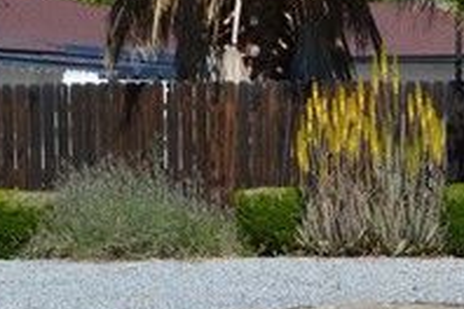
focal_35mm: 126
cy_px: 273
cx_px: 377
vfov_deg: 10.8
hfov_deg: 16.1
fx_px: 1624
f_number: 8
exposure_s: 1/250
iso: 100
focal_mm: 26
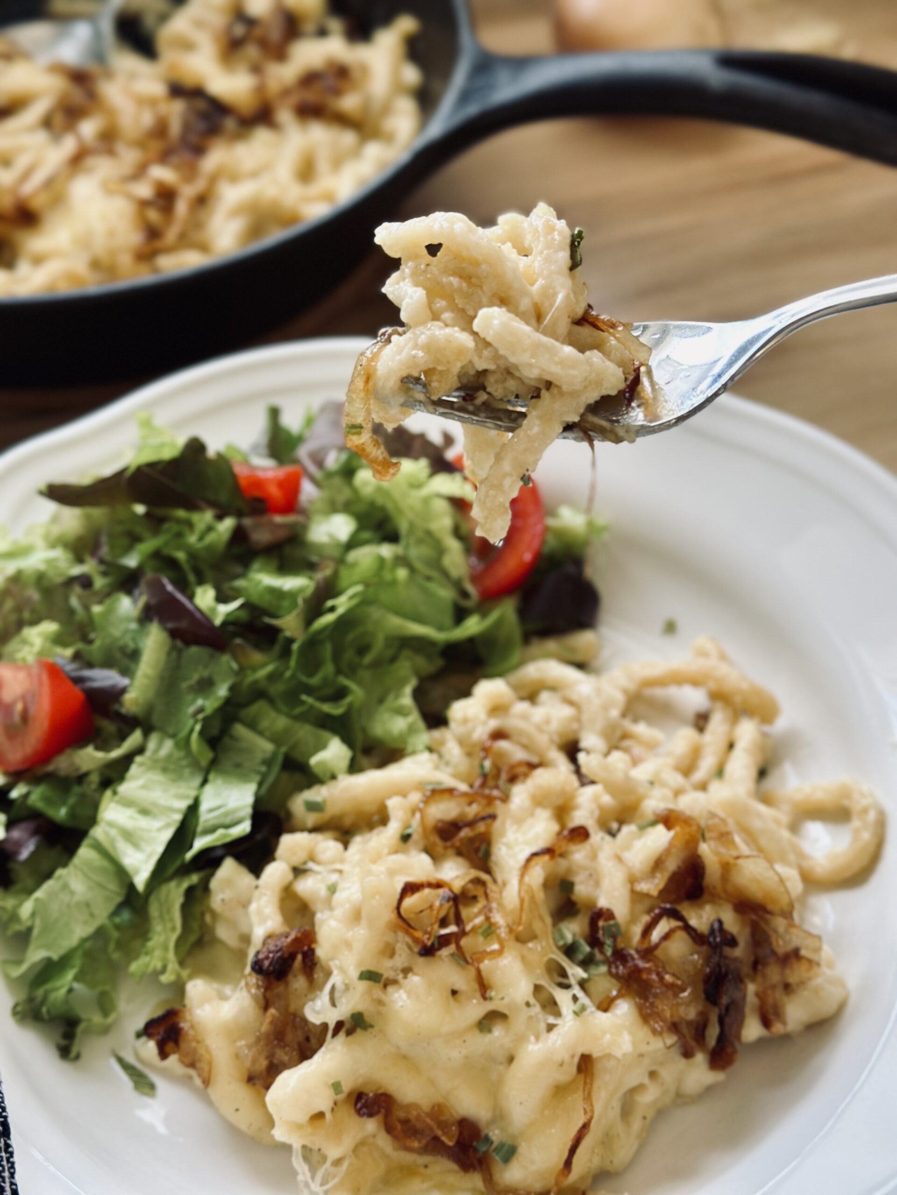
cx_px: 448
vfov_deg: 39.7
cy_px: 598
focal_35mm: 48
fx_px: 1658
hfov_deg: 30.3
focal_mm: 6.86
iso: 125
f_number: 1.78
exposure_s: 1/83
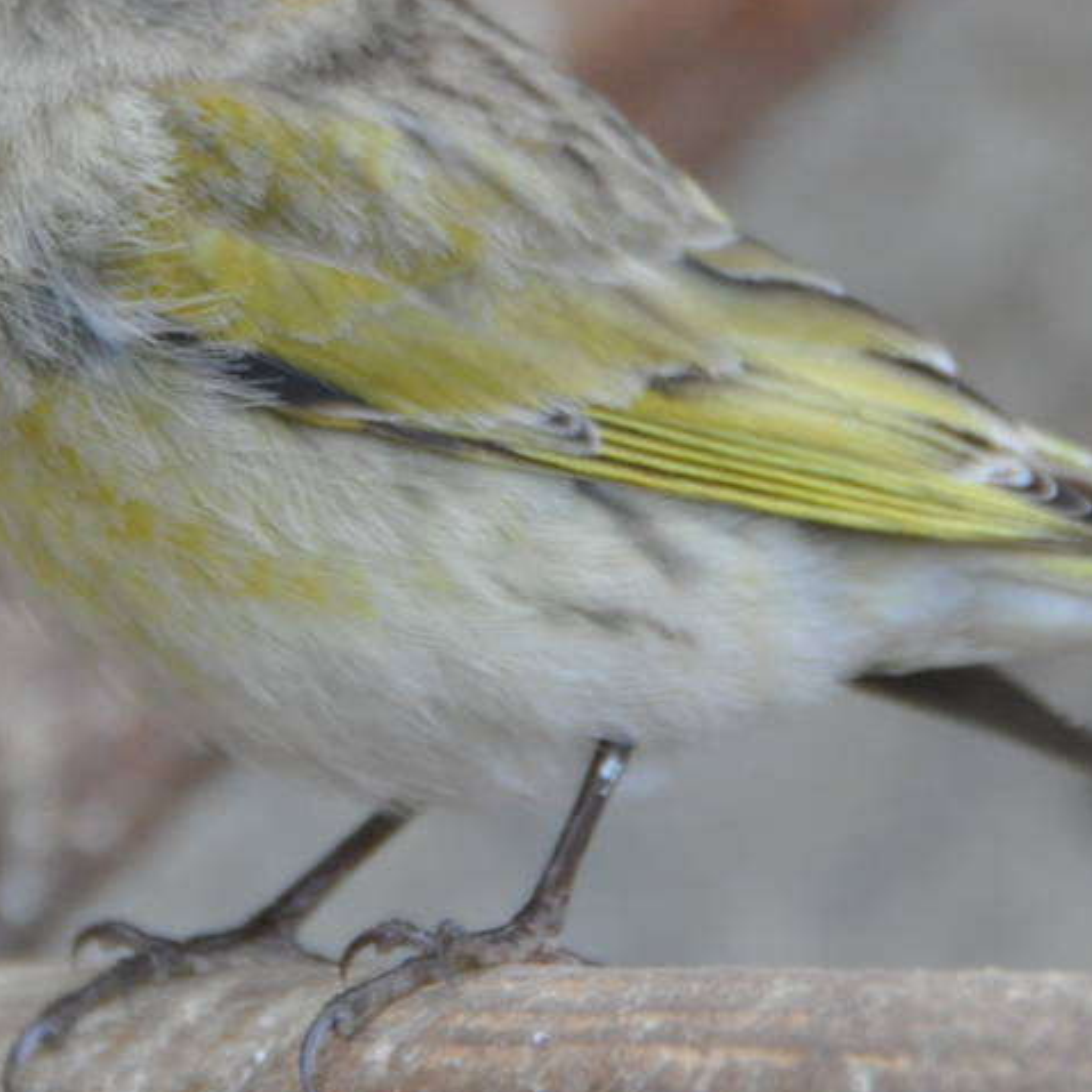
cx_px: 427
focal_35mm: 1279
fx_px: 45648
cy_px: 74
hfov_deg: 1.4
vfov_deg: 1.4
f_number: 5.6
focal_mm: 300
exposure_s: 1/60
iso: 1000
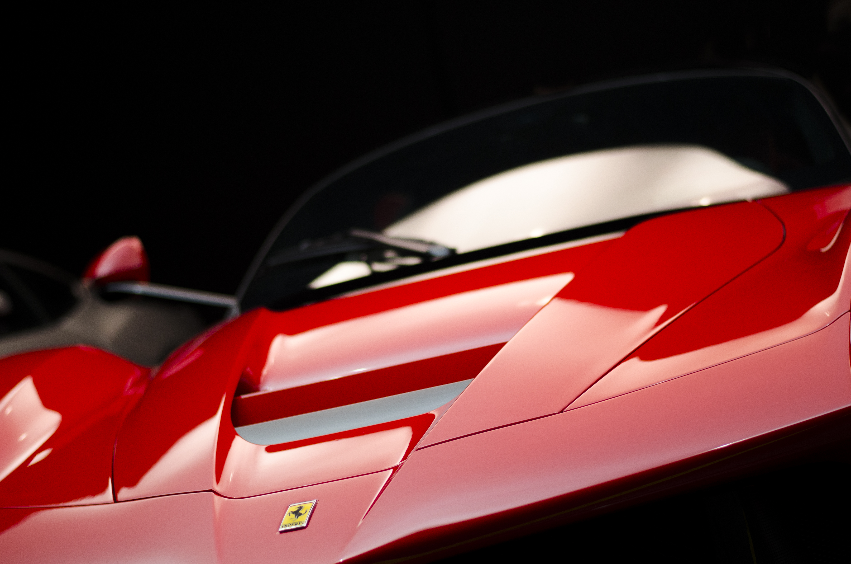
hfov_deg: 27.0
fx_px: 1769
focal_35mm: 75
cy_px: 282
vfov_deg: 18.1
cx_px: 426
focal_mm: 50
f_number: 1.8
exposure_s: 1/250
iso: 640
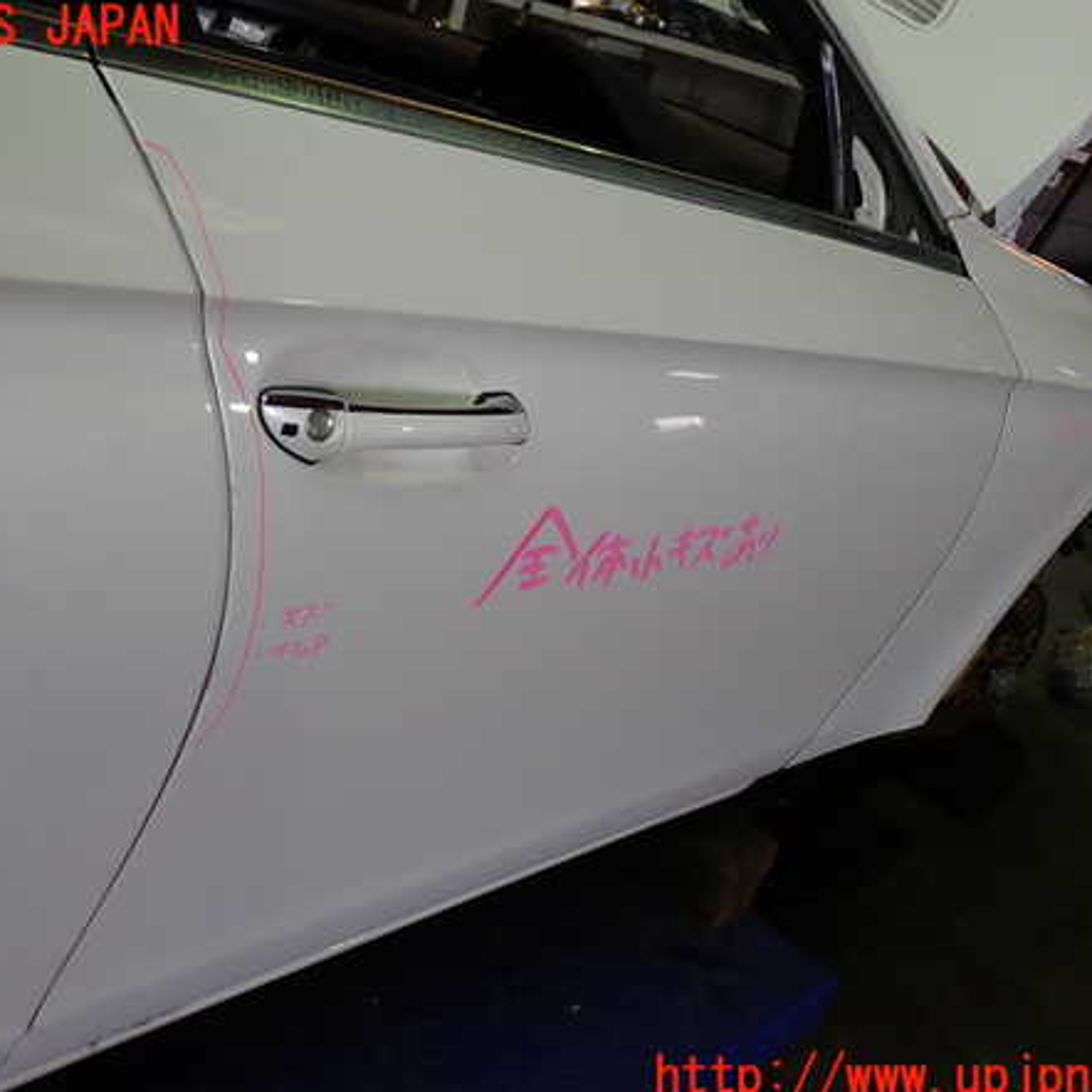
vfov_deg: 46.0
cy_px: 553
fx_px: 1285
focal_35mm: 36
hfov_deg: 45.9
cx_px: 472
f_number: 2.3
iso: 125
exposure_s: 1/60
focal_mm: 5.4
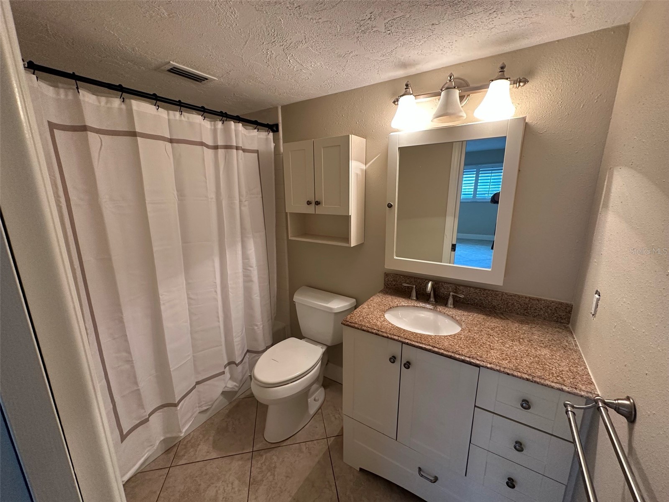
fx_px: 271
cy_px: 251
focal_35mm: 14
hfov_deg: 102.1
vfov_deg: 85.7
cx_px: 334
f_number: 2.2
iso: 250
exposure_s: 1/60
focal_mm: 2.22
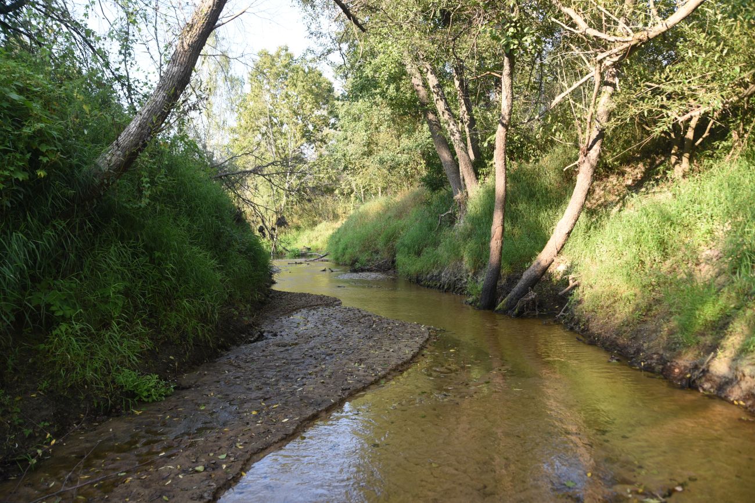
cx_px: 378
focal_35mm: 31
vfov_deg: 42.3
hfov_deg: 60.3
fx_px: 650
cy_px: 252
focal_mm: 31
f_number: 5
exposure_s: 1/125
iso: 160
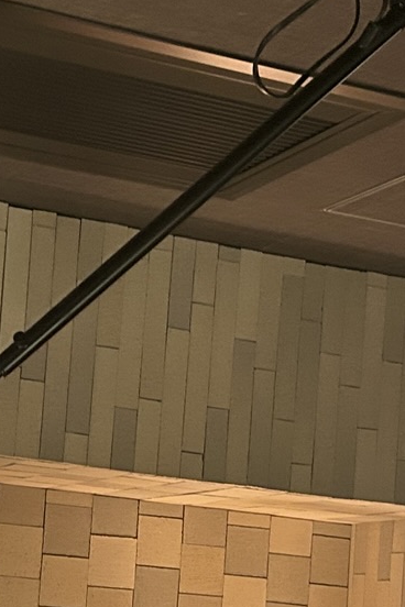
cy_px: 550
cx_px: 66
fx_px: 1654
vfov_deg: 20.4
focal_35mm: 98
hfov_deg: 13.9
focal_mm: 5.7
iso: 400
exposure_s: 1/33
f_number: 1.5
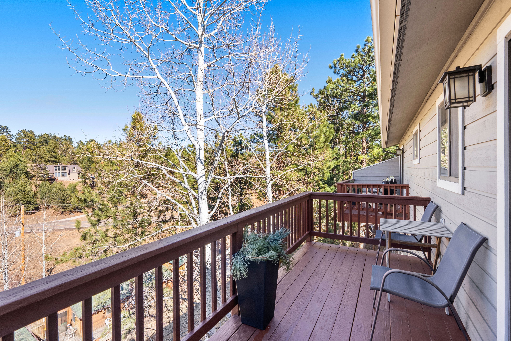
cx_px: 256
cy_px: 170
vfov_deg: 73.8
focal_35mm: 16
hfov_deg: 96.7
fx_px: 227
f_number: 9
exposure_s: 1/320
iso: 200
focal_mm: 16
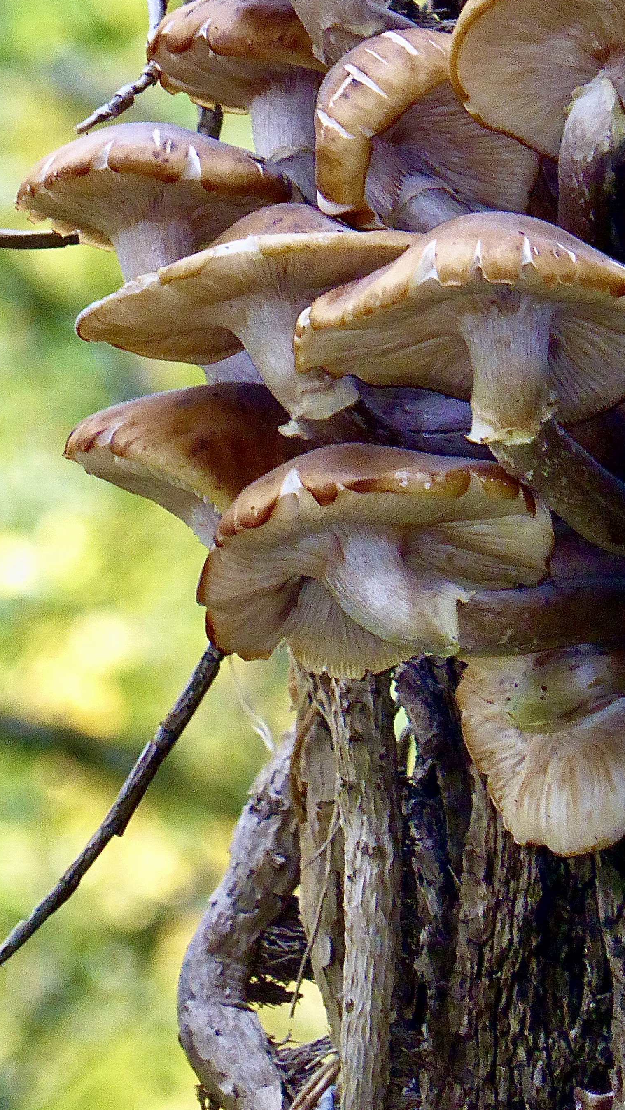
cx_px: 403
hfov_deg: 1.6
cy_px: 377
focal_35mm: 763
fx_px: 22475
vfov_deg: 2.8
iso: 640
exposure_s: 1/100
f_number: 5.9
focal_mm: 62.5
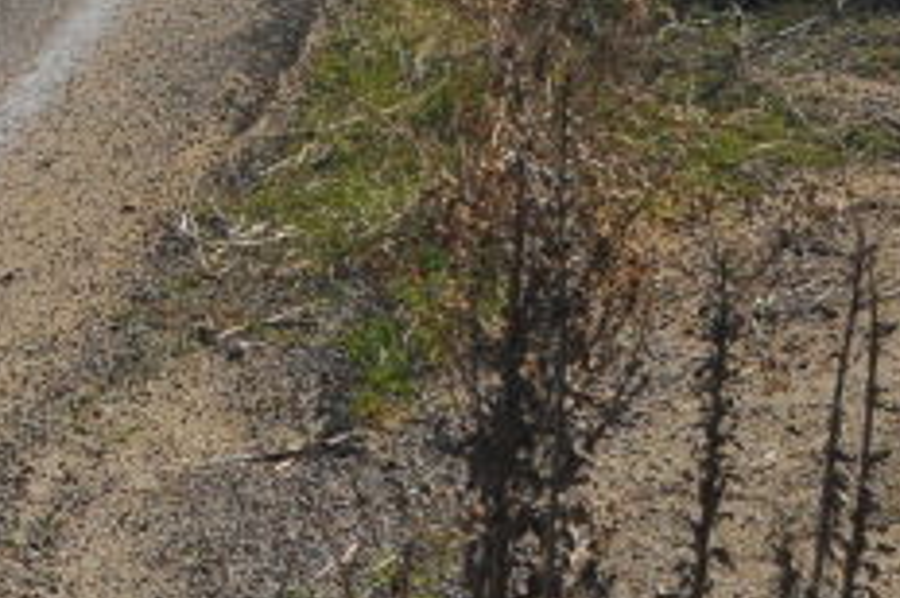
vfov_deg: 7.1
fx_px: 4643
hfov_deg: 10.0
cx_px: -1047
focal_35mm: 186
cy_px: -515
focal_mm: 24
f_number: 9
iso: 500
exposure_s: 1/320
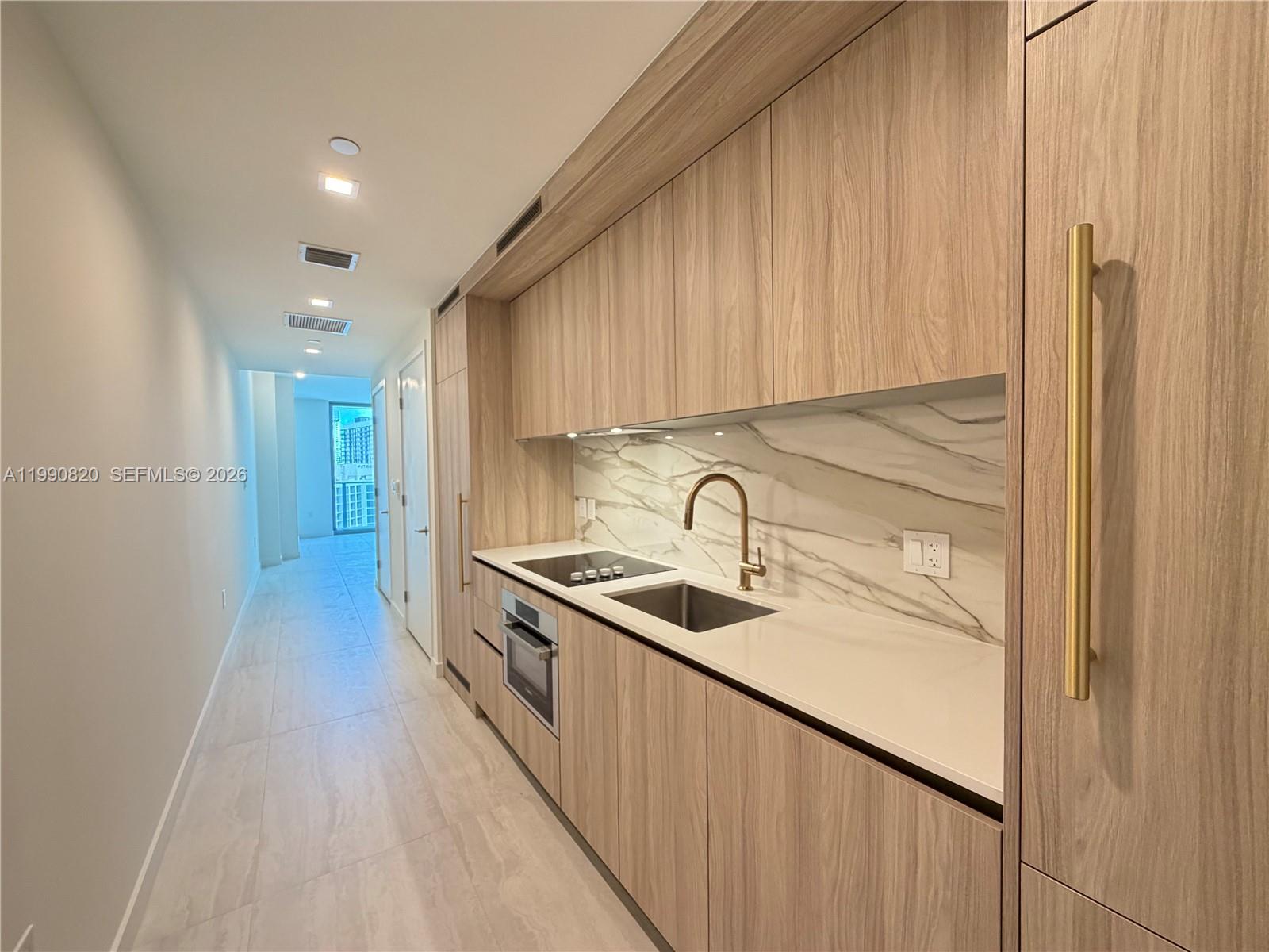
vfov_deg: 85.7
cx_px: 634
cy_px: 476
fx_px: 513
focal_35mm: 14
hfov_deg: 102.1
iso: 320
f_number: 2.2
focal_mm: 2.22
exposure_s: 1/60
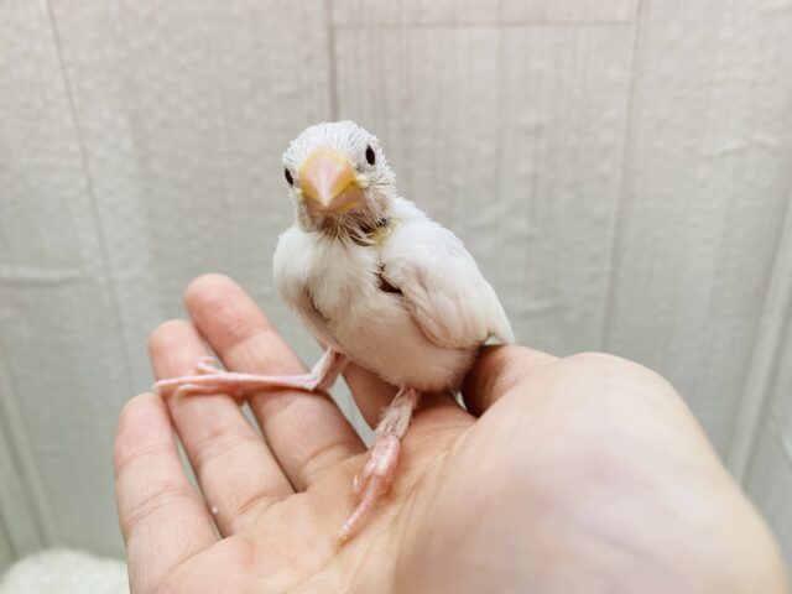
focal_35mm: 25
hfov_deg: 69.4
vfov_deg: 54.9
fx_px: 572
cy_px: 297
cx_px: 396
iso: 50
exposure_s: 1/100
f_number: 1.8
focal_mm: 4.25
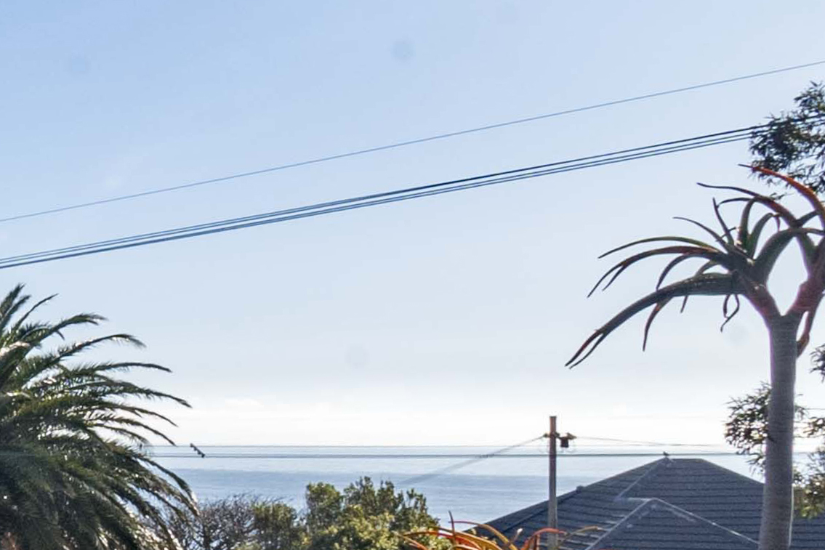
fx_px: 1192
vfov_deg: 25.4
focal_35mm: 52
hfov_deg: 23.4
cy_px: 464
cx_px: -598
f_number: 16
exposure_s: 1/200
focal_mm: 10
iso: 125
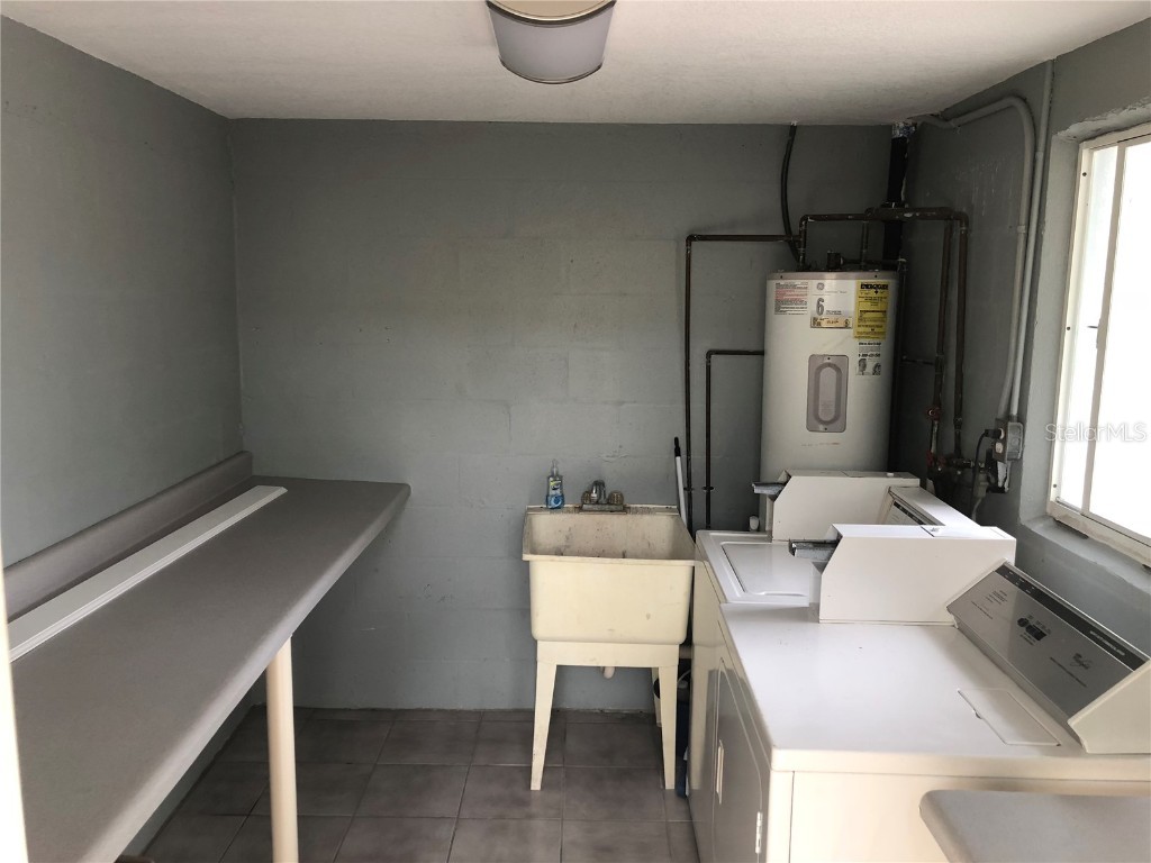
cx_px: 576
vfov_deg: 49.7
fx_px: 931
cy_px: 432
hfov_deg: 63.4
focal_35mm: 28
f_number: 1.8
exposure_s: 1/30
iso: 32
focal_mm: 3.99
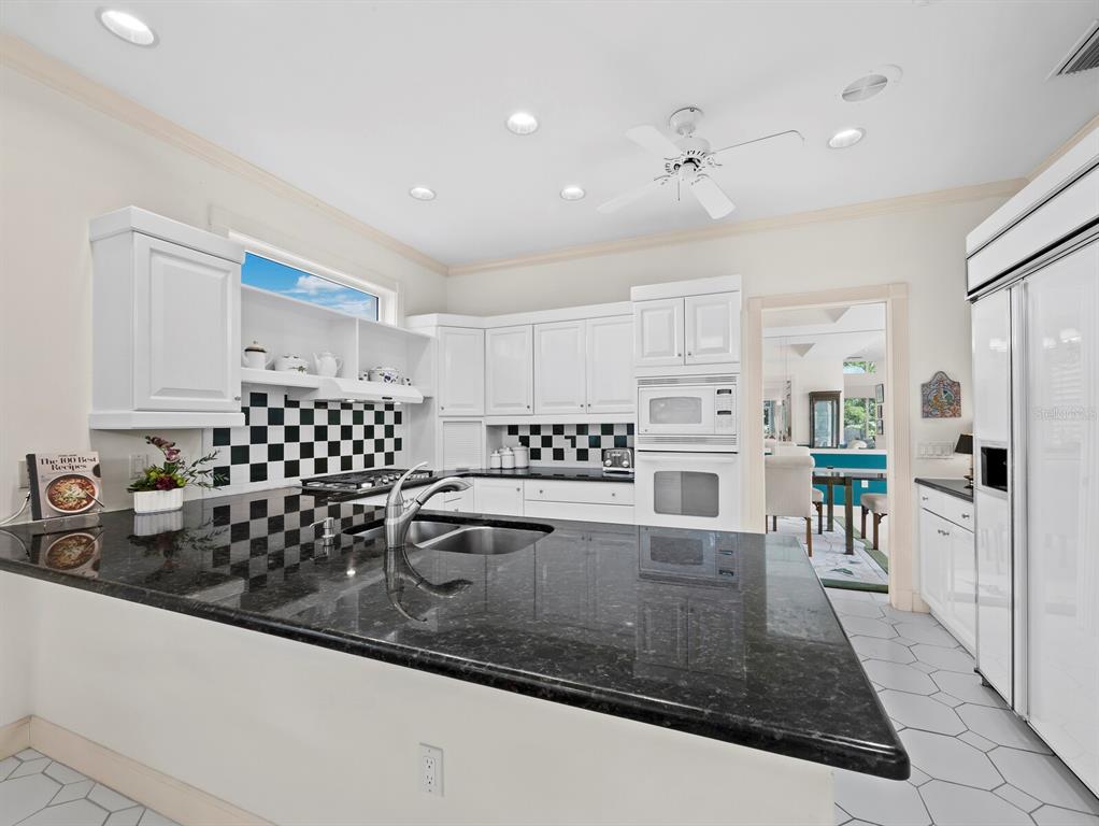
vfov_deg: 85.7
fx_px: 445
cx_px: 550
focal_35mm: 14
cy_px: 413
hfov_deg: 102.0
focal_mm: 7
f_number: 11
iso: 200
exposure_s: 1/1.25
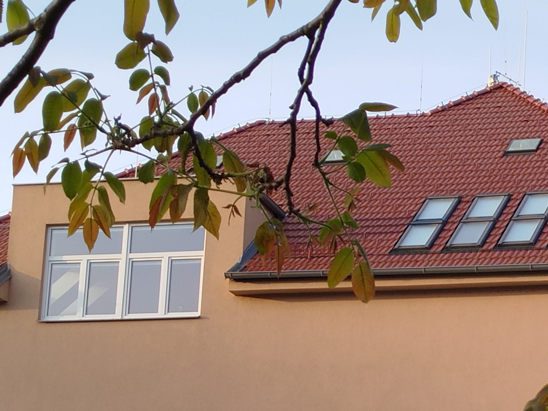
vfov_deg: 12.4
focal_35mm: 116
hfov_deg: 16.9
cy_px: 521
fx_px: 1836
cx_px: 412
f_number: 1.7
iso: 50
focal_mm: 5.31
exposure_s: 1/312
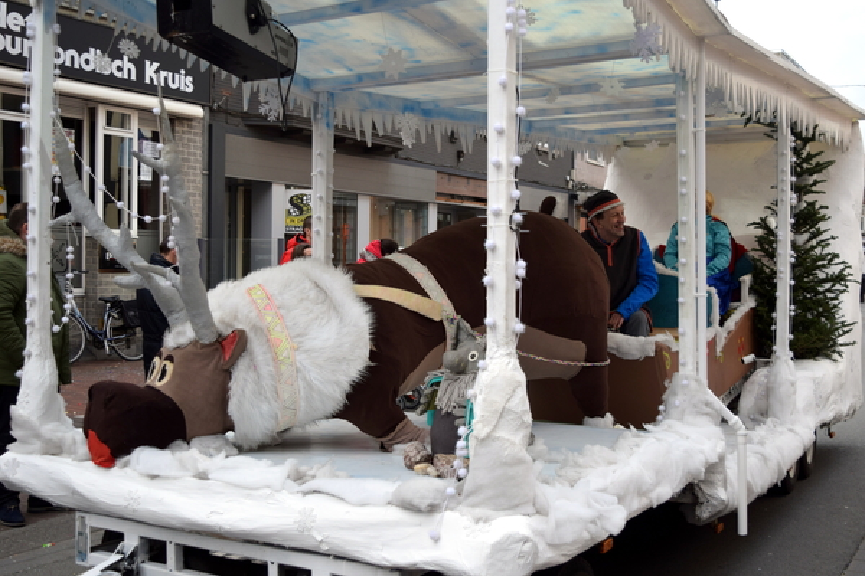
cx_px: 432
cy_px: 288
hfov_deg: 49.6
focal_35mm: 39
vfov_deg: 34.2
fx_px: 937
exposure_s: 1/1250
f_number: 4.5
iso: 400
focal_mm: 26
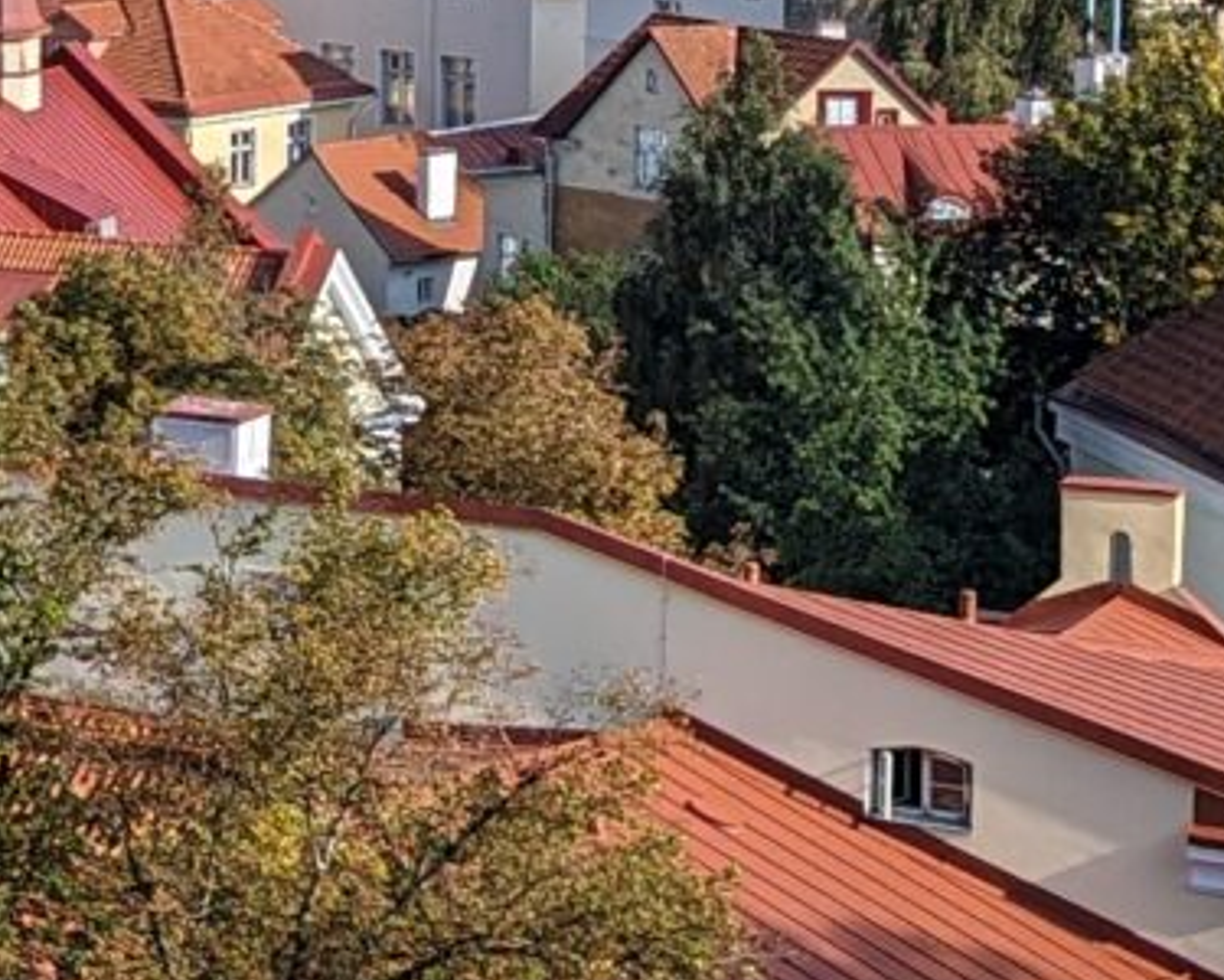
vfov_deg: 9.6
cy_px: 0
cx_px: -1309
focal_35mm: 160
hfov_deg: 10.9
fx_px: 5796
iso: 41
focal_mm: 6.81
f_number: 1.85
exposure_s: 1/2358
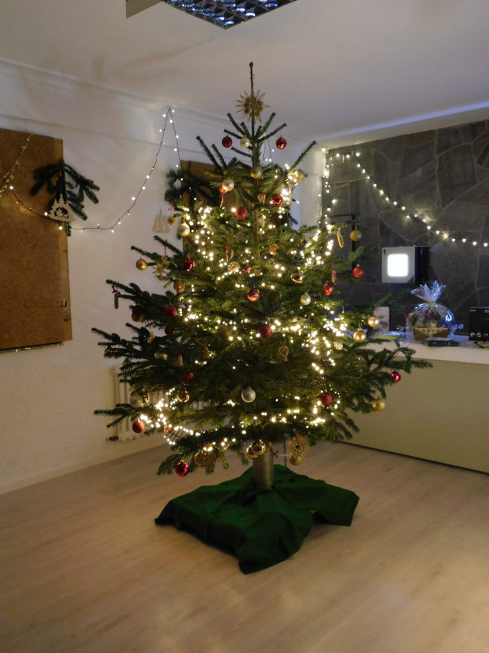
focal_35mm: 30
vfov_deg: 60.0
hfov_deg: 46.8
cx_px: 244
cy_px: 326
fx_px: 565
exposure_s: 1/10
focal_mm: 5.3
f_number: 3.2
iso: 400
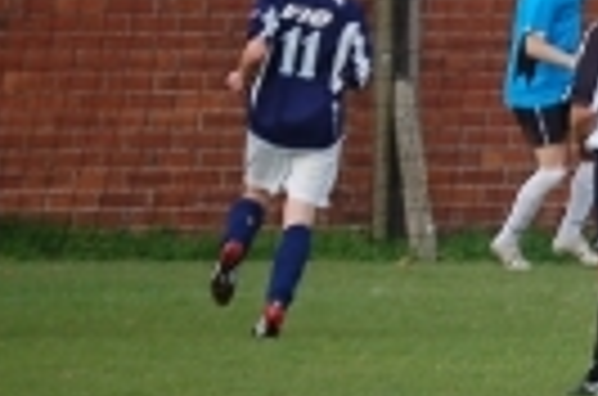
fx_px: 10643
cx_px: 1245
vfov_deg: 2.1
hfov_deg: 3.2
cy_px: 68
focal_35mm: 642
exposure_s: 1/1000
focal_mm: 95
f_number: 4.8
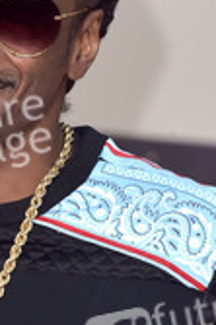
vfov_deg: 5.1
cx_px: 9
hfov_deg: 3.4
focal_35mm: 408
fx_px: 3679
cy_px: 239
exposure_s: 1/250
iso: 800
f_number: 7.1
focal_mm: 170
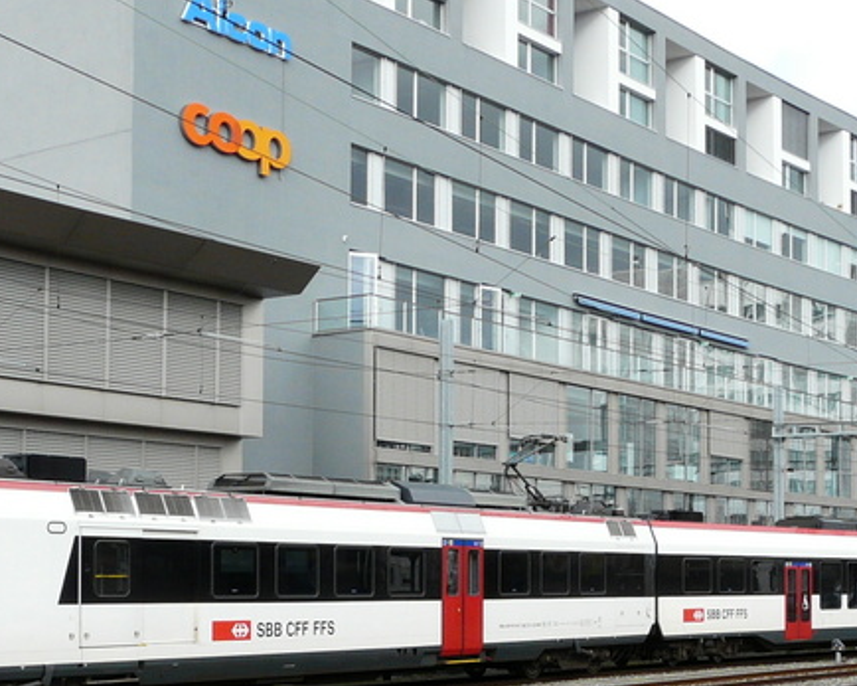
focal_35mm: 72
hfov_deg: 26.4
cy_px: 565
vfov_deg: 21.0
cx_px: 488
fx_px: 1826
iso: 100
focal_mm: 5.2
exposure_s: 1/200
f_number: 4.5
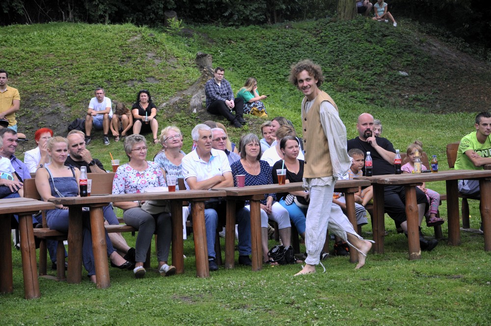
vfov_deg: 13.8
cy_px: 163
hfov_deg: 20.6
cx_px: 246
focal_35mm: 99
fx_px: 1348
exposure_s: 1/500
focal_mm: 66
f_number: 5.3
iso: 500
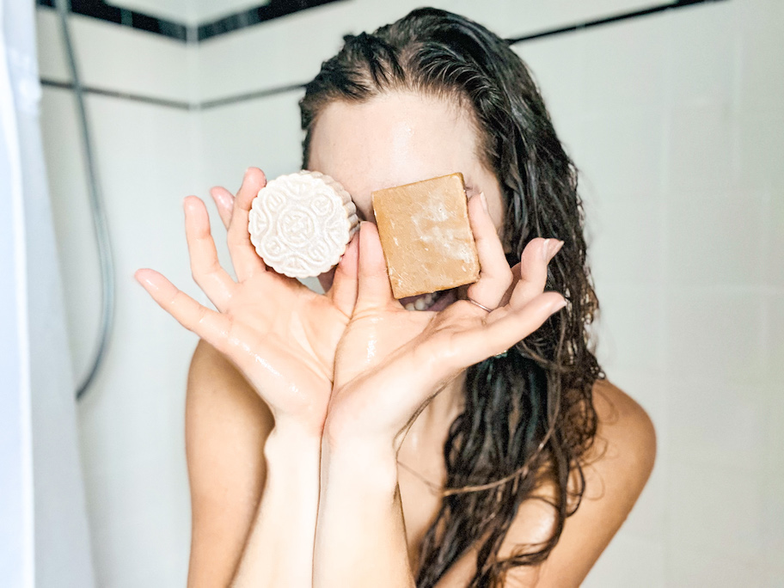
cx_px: 392
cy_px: 294
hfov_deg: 60.0
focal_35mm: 30
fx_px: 679
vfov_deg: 46.8
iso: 400
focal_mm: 2.71
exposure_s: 1/40
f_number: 2.2
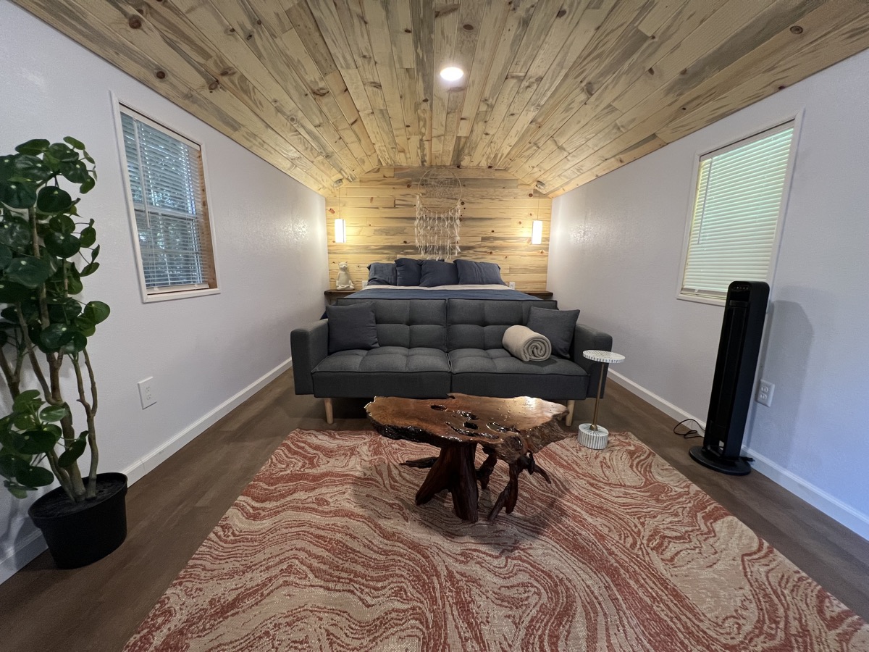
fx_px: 326
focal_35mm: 13
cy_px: 326
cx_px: 434
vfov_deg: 89.9
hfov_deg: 106.2
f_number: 1.8
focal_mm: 1.57
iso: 200
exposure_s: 1/60
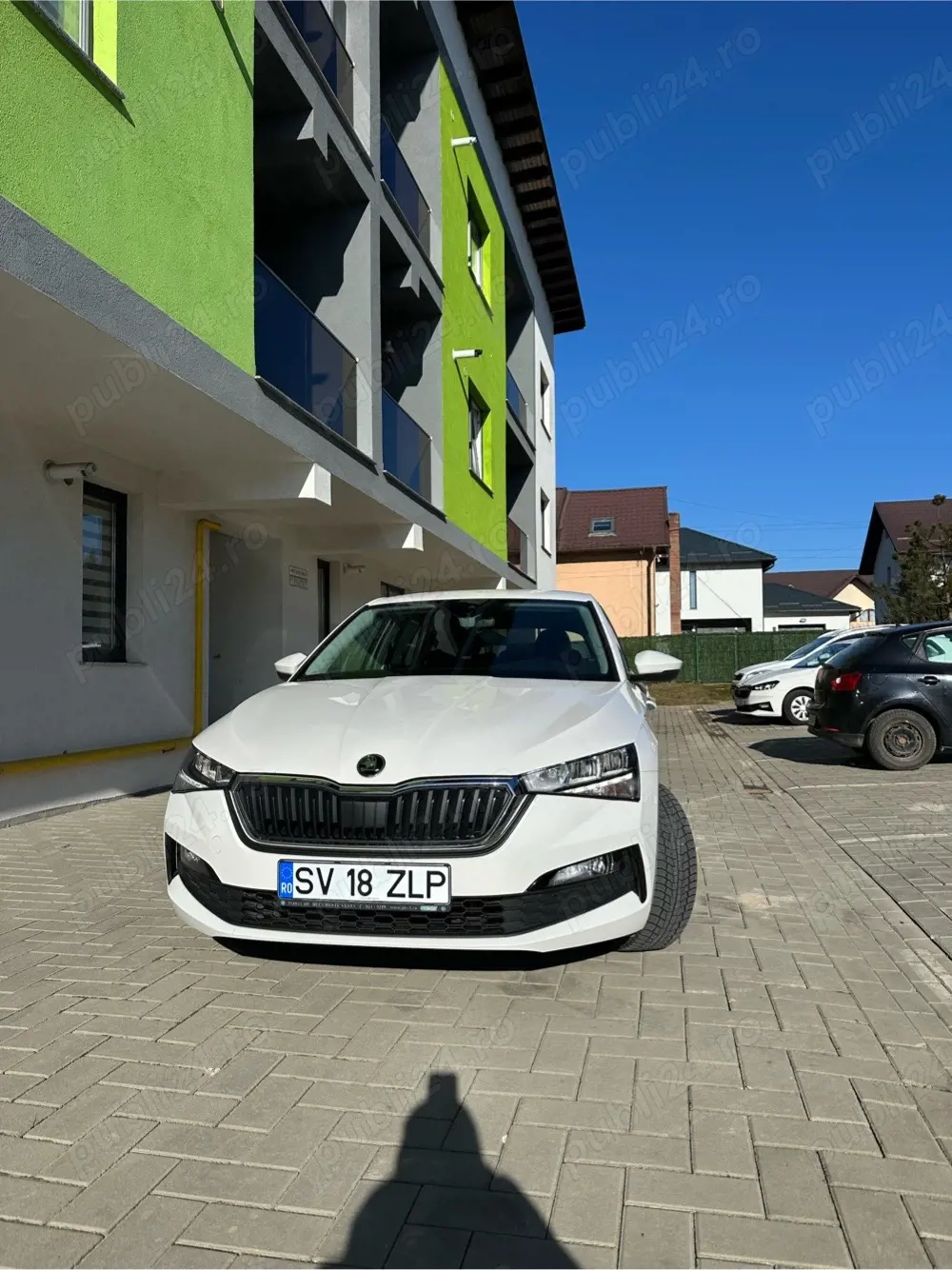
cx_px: 476
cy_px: 635
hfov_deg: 56.8
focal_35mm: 24
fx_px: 880
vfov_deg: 71.6
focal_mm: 6.86
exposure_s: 1/8197
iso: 80
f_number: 1.78
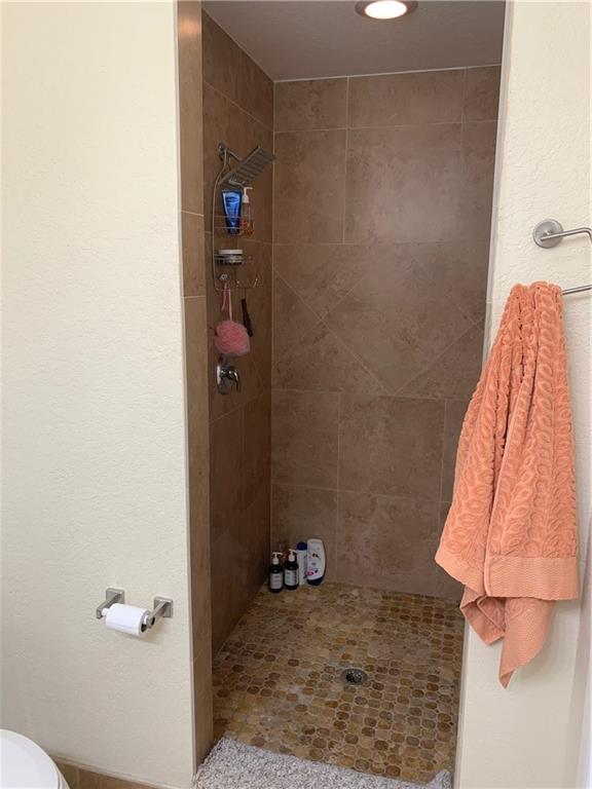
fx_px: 593
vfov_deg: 67.3
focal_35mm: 26
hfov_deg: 53.1
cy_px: 394
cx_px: 296
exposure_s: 1/60
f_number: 1.8
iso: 80
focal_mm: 4.25
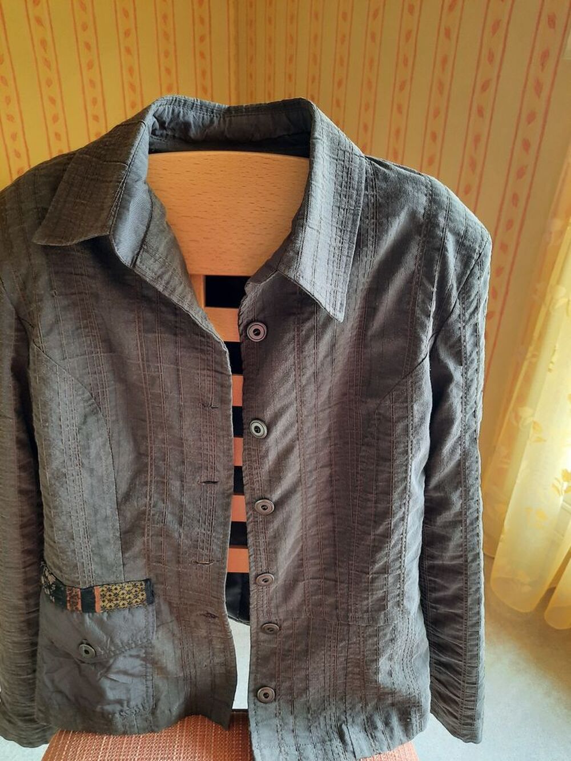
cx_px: 286
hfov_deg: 54.9
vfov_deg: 69.4
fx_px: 550
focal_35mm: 25
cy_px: 380
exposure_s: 1/50
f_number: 2
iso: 250
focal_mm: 4.6
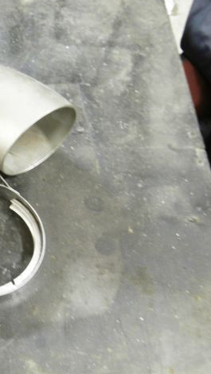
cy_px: 184
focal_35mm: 71
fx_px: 706
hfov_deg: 16.3
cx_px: -38
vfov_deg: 29.7
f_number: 4
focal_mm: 8.5
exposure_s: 1/3
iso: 200
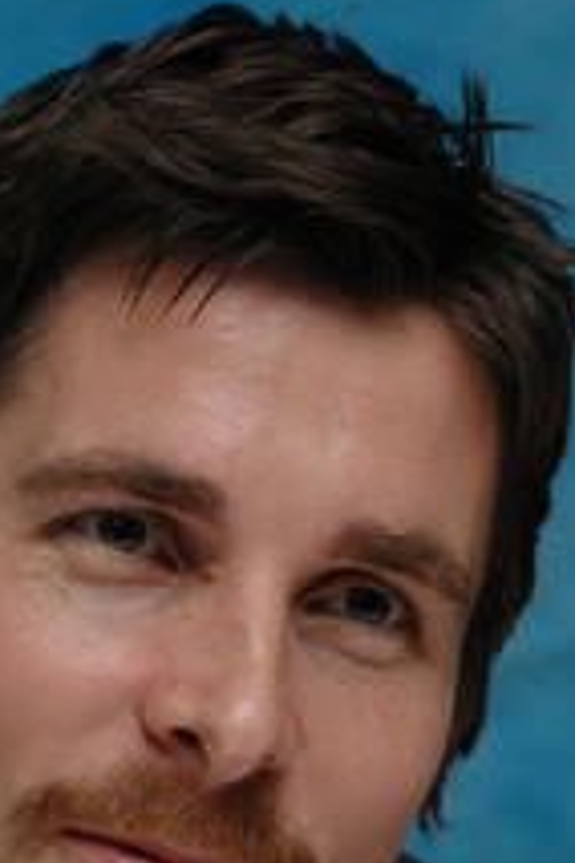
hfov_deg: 4.1
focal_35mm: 338
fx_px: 8097
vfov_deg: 6.1
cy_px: 750
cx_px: 198
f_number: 9
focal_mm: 120
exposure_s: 1/320
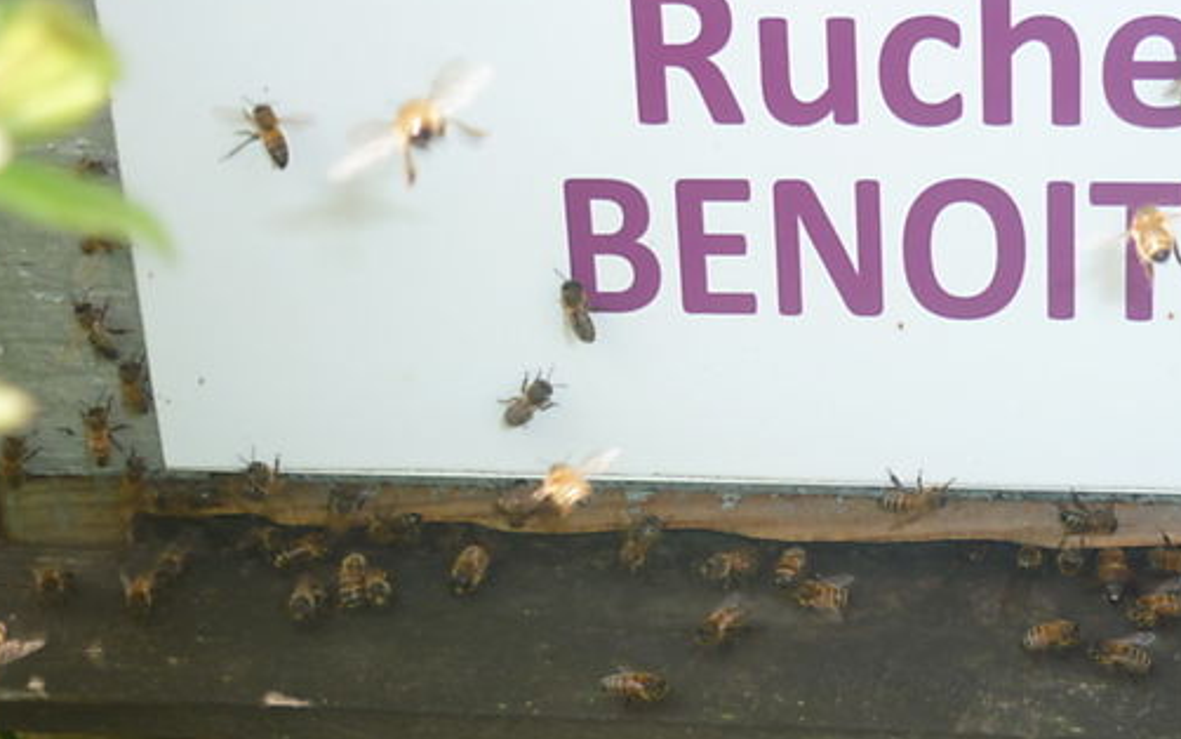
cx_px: 873
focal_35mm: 71
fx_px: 2286
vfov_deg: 18.3
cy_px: 315
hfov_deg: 28.6
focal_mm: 6.9
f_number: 3
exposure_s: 1/320
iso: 100
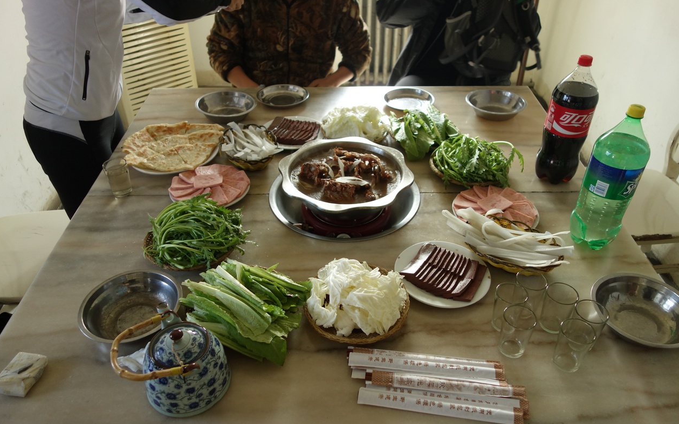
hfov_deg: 64.6
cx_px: 342
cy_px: 220
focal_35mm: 29
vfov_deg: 43.1
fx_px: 537
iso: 400
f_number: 2.2
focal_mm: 10.4
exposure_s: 1/100
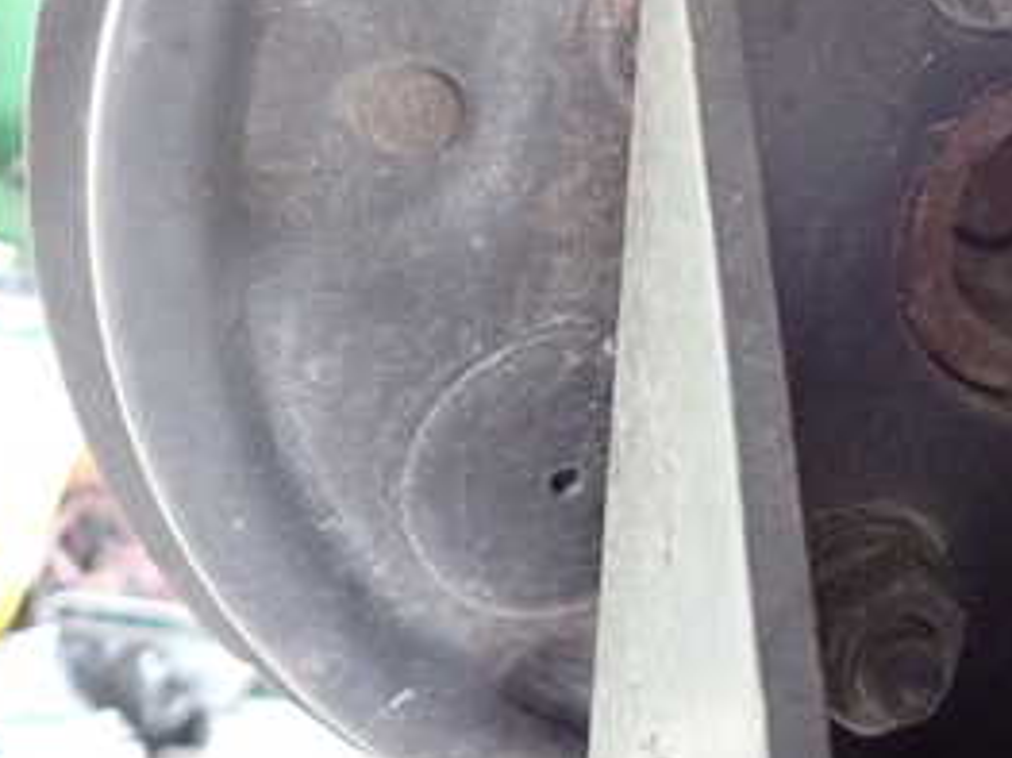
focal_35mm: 57
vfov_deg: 24.7
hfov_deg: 31.1
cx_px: 1035
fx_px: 1666
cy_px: 46
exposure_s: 1/125
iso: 1250
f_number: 2
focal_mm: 4.5
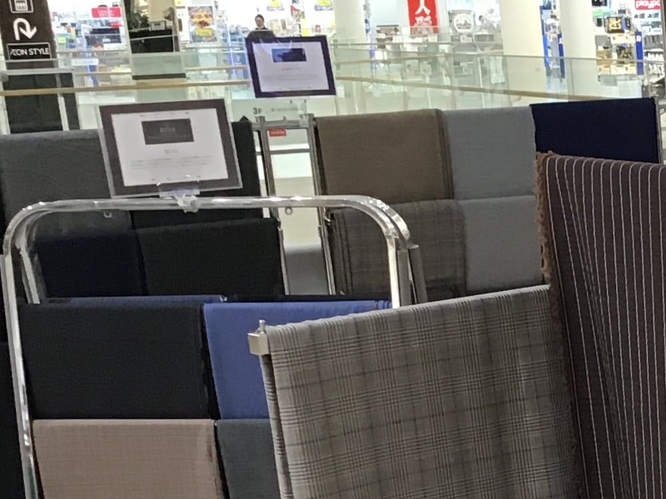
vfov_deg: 14.0
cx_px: 946
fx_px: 1943
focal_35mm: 101
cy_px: 668
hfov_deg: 17.8
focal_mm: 3.3
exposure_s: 1/30
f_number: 2.4
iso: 80
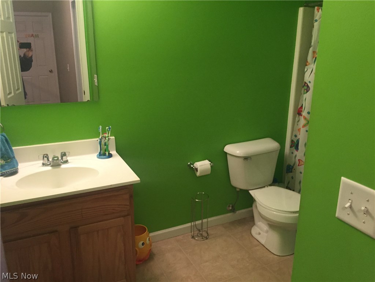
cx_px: 188
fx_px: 314
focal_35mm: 29
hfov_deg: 61.7
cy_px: 141
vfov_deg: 48.2
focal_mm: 4.15
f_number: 2.2
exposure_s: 1/30
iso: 160
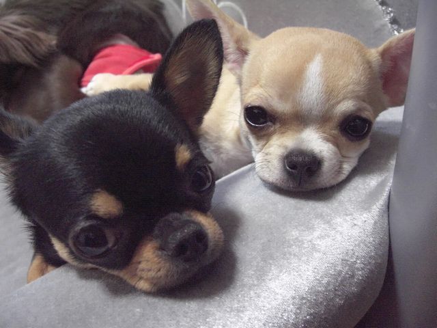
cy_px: 164
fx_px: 480
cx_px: 218
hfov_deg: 49.0
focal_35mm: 38
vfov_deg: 37.7
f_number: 2.8
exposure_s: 1/20
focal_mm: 7.9
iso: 800
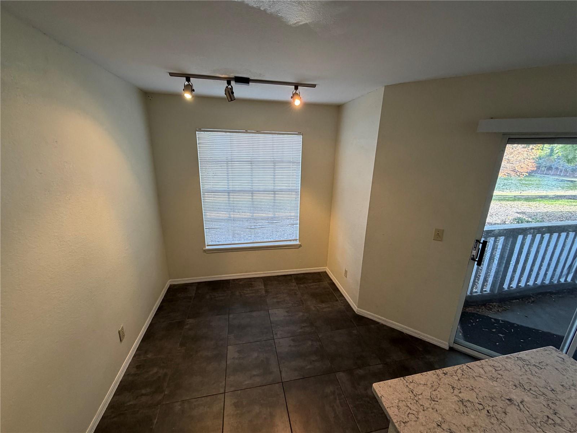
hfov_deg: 102.1
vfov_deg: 85.7
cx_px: 288
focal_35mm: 14
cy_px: 216
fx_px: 233
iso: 200
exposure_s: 1/60
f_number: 2.2
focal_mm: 2.22
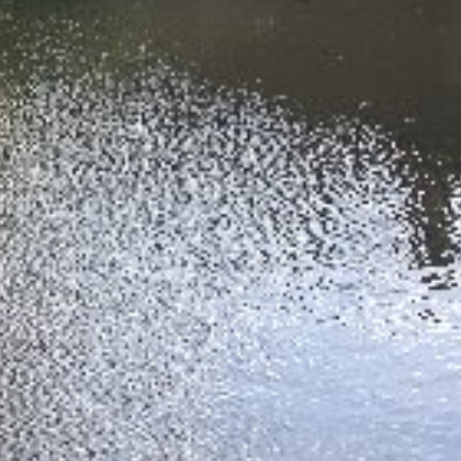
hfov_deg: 8.6
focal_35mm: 200
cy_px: -234
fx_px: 3013
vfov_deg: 8.5
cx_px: -140
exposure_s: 1/139
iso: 50
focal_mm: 13.7
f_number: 6.2
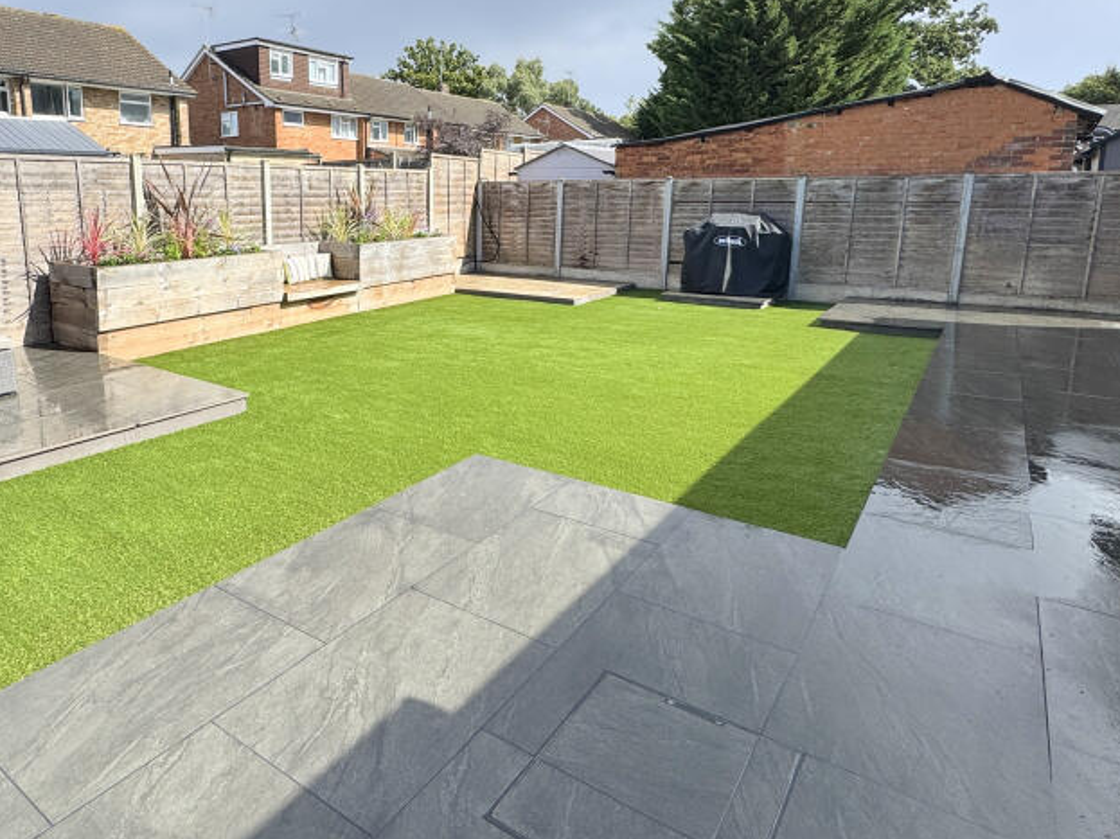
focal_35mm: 23
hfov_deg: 72.3
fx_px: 744
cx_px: 399
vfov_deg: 58.2
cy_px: 323
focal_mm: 2.22
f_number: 2.2
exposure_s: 1/1126
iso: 50
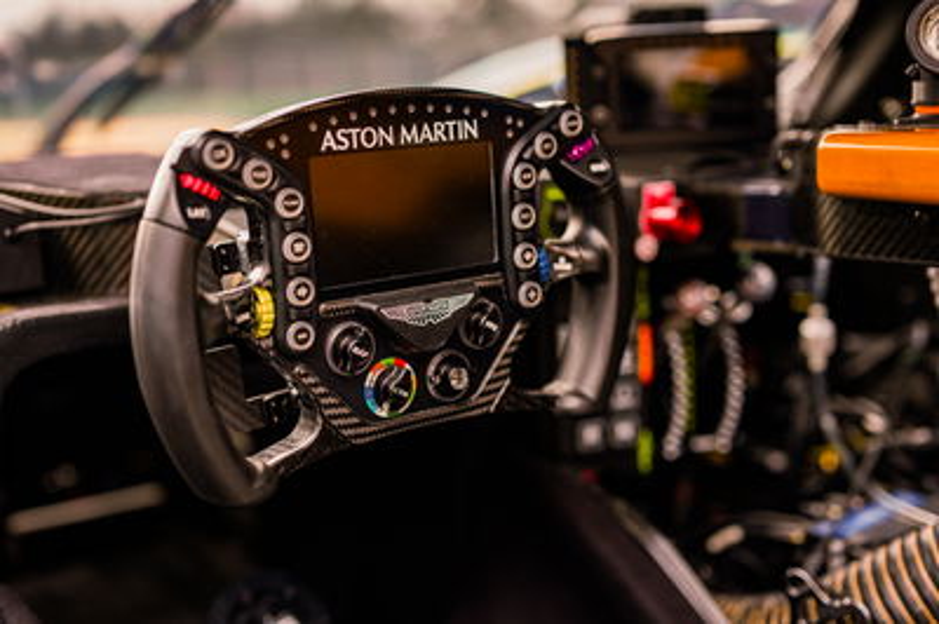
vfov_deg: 26.9
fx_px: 1303
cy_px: 312
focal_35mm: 50
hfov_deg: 39.6
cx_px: 470
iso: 320
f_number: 2.2
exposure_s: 1/200
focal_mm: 50
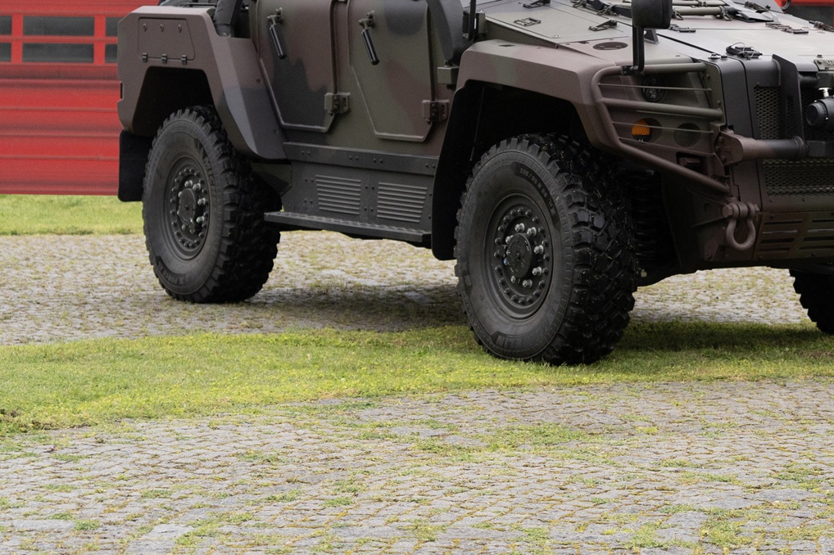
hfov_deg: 16.6
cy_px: -25
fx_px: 2802
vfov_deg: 11.2
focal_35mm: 121
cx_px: 820
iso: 1250
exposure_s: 1/1000
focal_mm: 56
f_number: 3.5
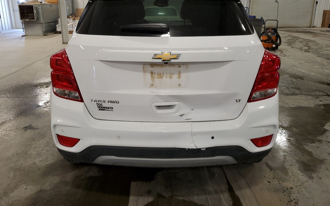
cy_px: 81
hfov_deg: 66.5
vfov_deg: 44.3
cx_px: 167
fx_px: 252
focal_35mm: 28
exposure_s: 1/60.2
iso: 139
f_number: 1.5
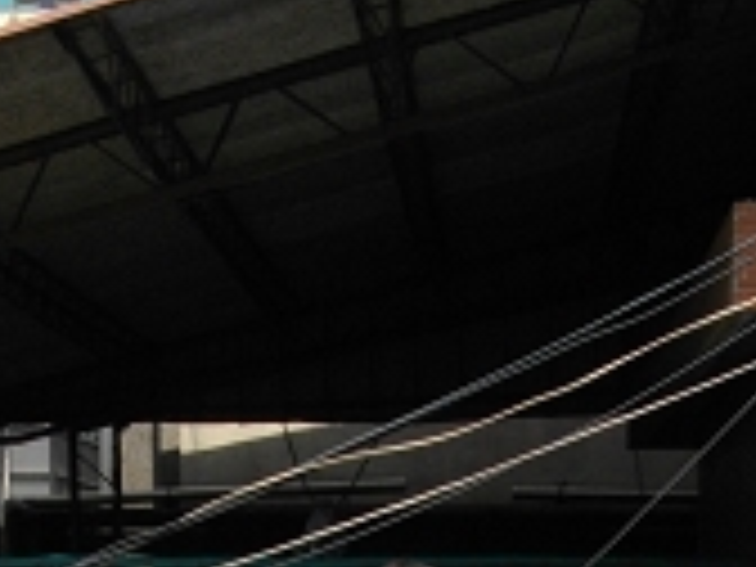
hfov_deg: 15.7
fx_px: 2708
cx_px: 76
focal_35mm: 124
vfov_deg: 11.3
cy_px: 929
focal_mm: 5.7
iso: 100
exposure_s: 1/200
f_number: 5.5
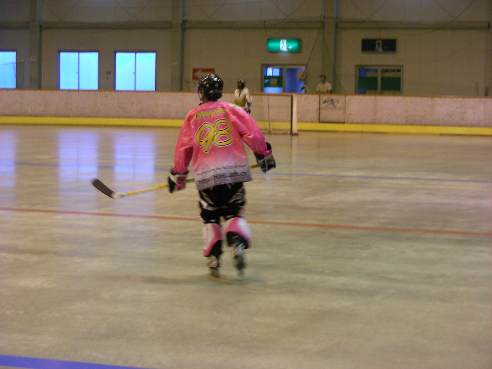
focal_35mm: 99
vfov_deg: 14.9
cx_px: 246
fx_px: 1407
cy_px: 184
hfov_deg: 19.8
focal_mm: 16.5
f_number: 3.5
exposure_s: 1/28
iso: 200
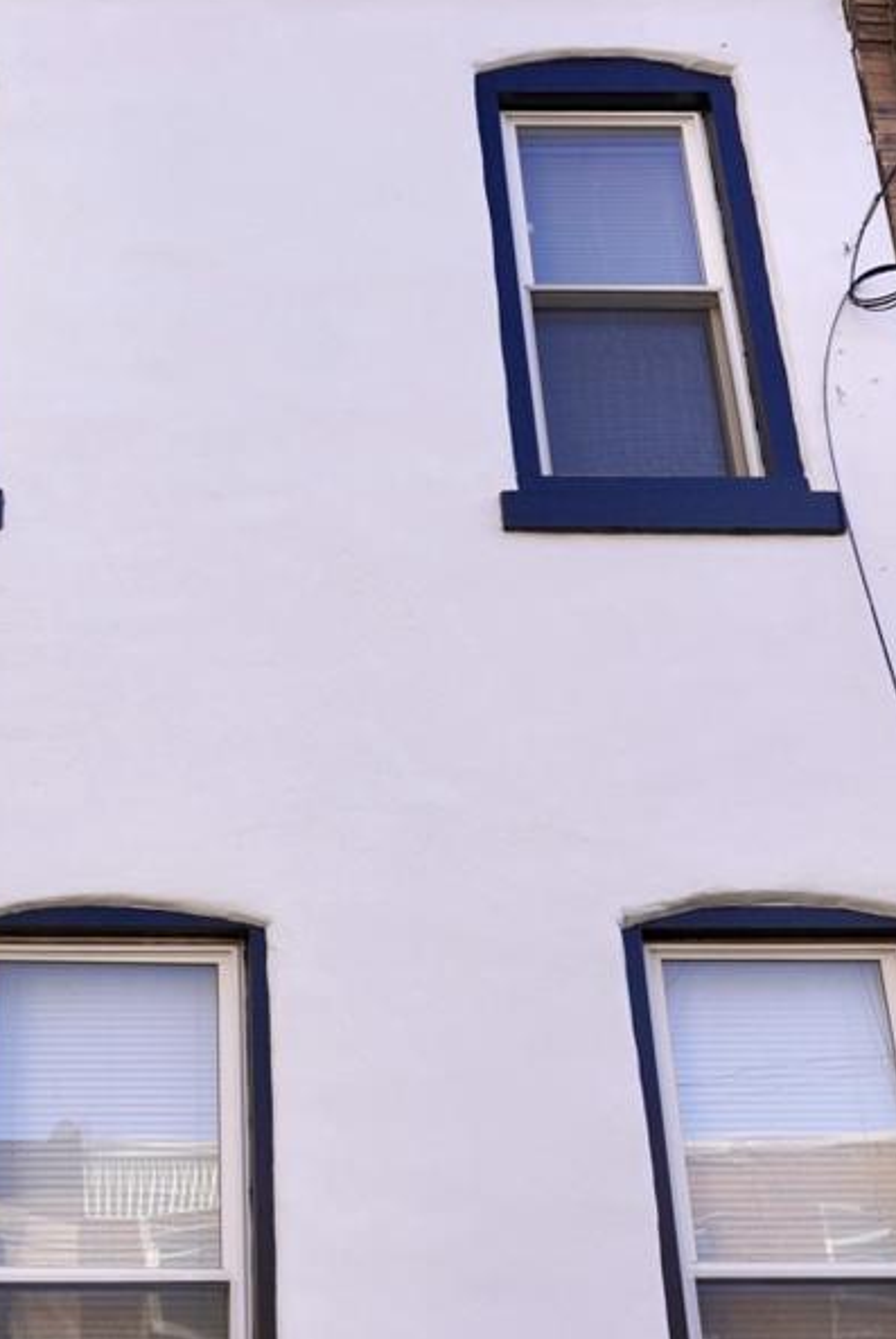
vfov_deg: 43.1
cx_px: 159
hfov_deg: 29.8
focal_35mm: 44
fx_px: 1638
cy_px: 996
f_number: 4
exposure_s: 1/250
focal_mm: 17
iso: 100
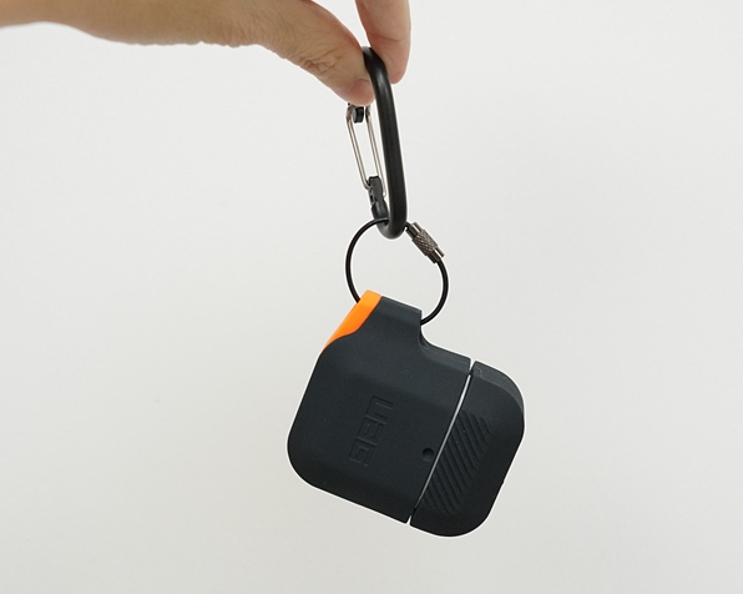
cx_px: 446
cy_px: 296
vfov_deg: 25.5
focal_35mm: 60
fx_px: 1309
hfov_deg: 31.6
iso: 2500
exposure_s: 1/125
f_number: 7.1
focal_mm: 35
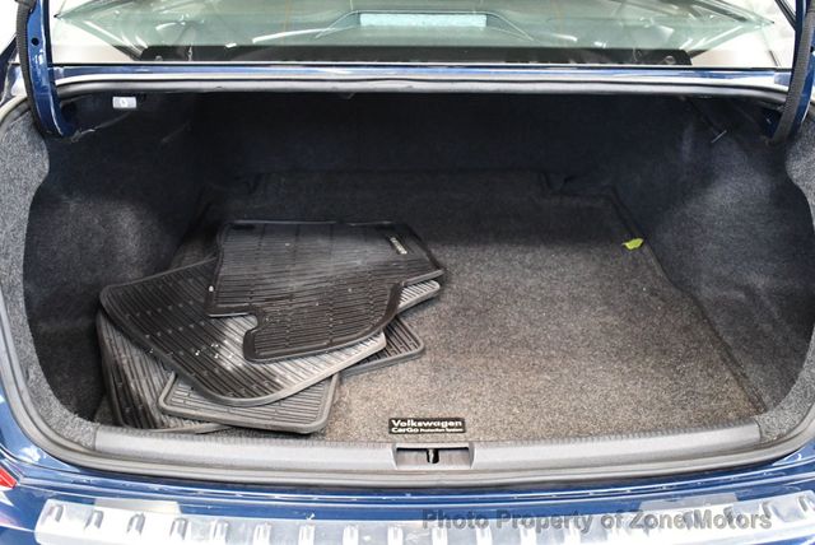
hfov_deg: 53.1
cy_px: 272
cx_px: 408
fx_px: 816
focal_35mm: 36
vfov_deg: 36.9
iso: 4500
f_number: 3.5
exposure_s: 1/60
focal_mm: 18
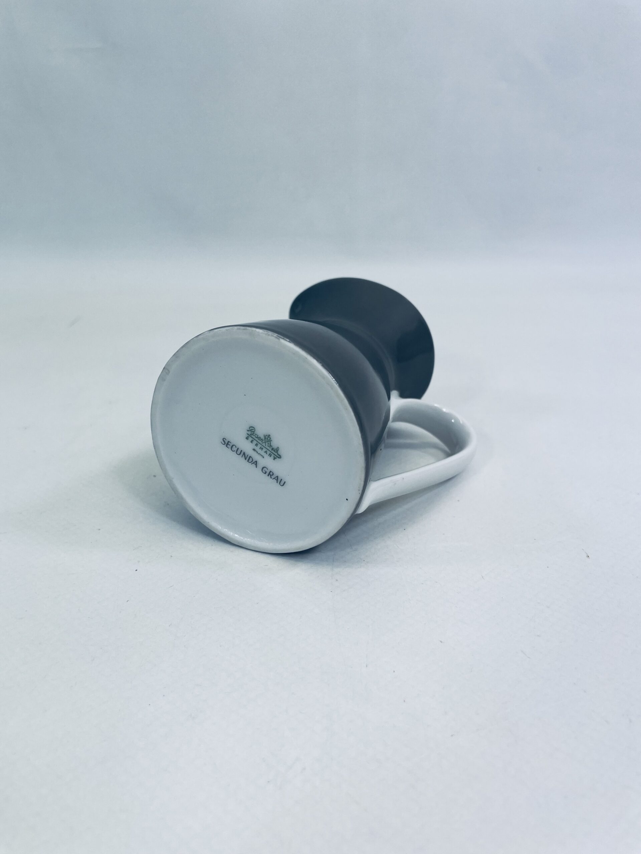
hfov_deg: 53.1
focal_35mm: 26
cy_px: 427
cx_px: 320
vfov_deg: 67.3
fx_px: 642
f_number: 1.6
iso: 32
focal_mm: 4.2
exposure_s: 1/344
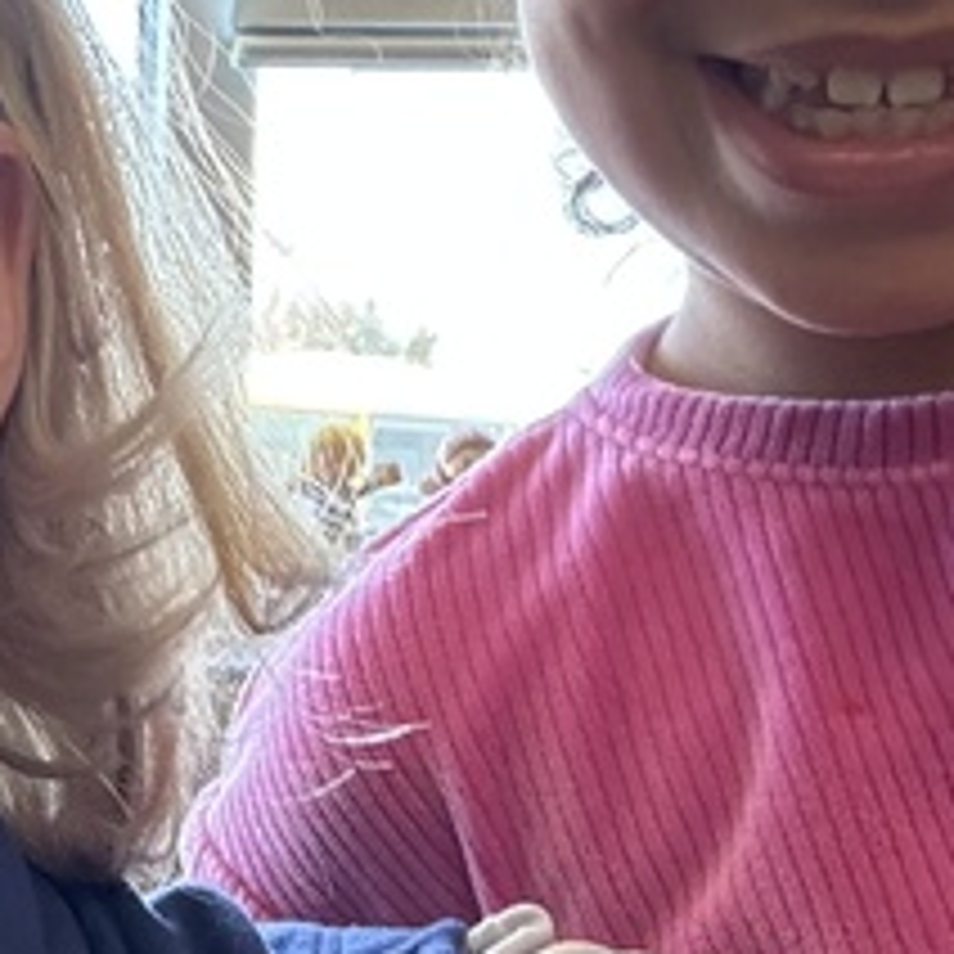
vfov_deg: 17.7
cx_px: -508
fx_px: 3056
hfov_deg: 16.1
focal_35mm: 98
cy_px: 549
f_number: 1.9
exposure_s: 1/60
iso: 160
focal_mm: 2.69
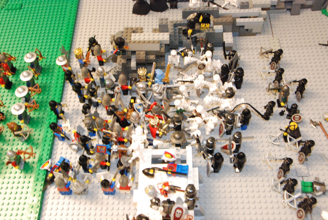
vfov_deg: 33.1
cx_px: 164
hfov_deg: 47.9
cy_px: 110
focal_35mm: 40
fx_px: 369
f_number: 7.1
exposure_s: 1/20
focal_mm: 27
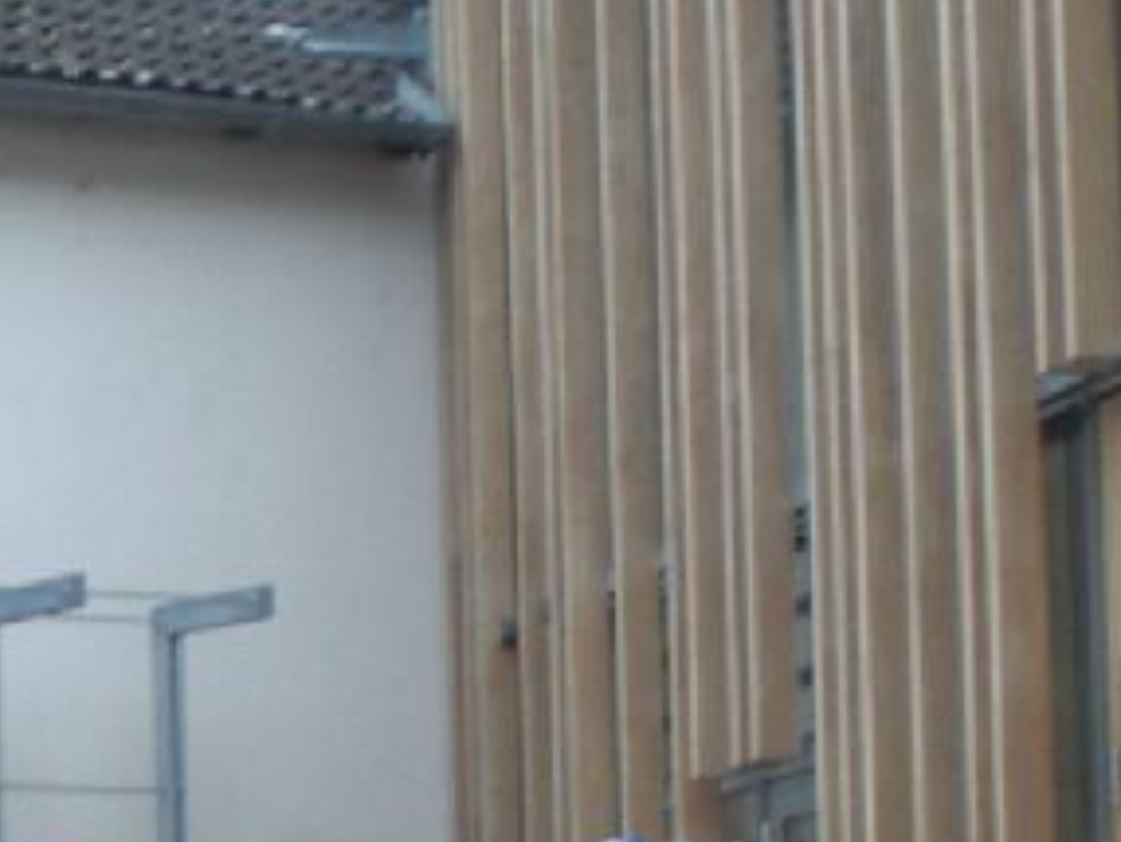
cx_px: -188
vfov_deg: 10.7
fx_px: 4408
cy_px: 999
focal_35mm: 136
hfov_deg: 14.1
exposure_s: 1/60
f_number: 3.1
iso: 100
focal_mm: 6.3
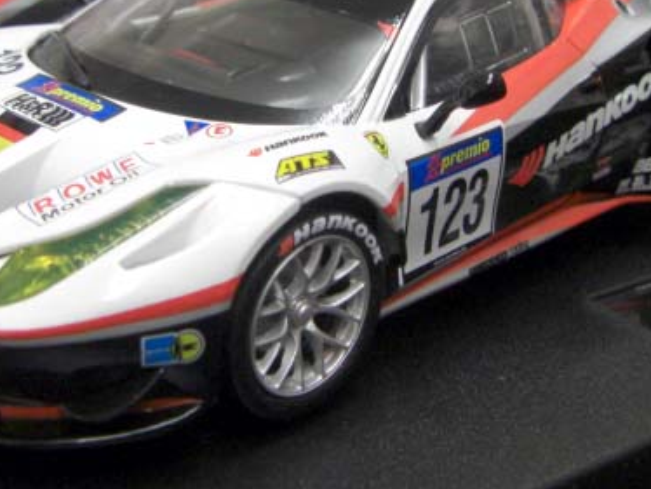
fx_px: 1223
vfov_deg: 22.5
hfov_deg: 29.7
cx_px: 266
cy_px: 157
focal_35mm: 65
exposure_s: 1/30
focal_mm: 6.3
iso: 200
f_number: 3.4
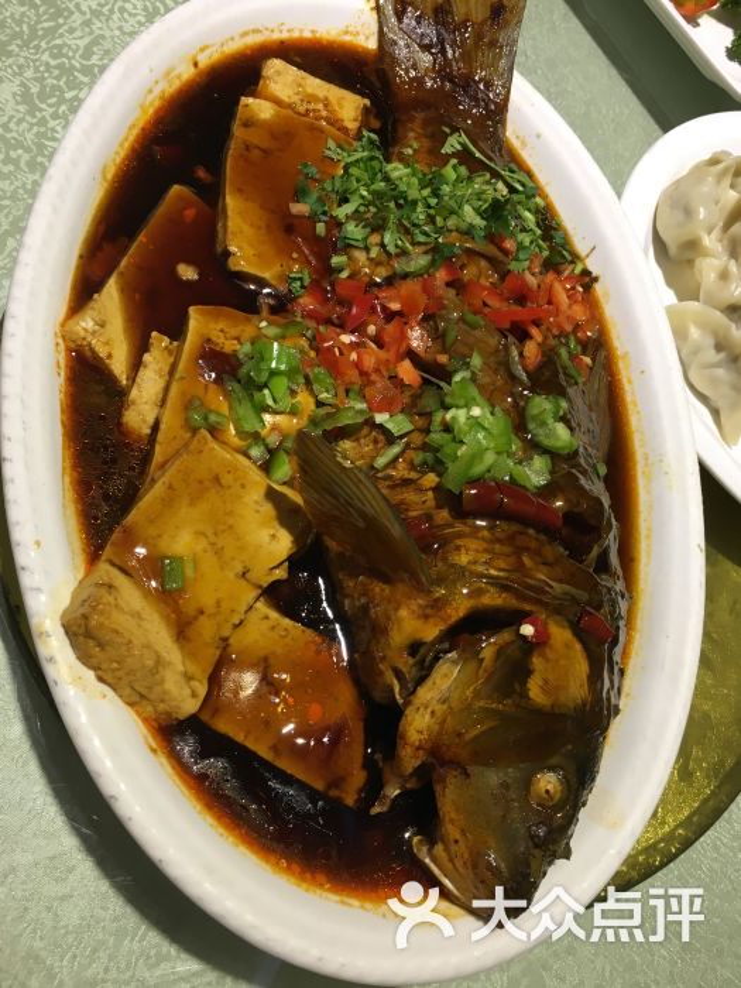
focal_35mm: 29
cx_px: 370
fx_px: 828
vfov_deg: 61.7
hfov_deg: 48.2
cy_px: 494
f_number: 2.2
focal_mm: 4.15
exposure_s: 1/33
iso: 64
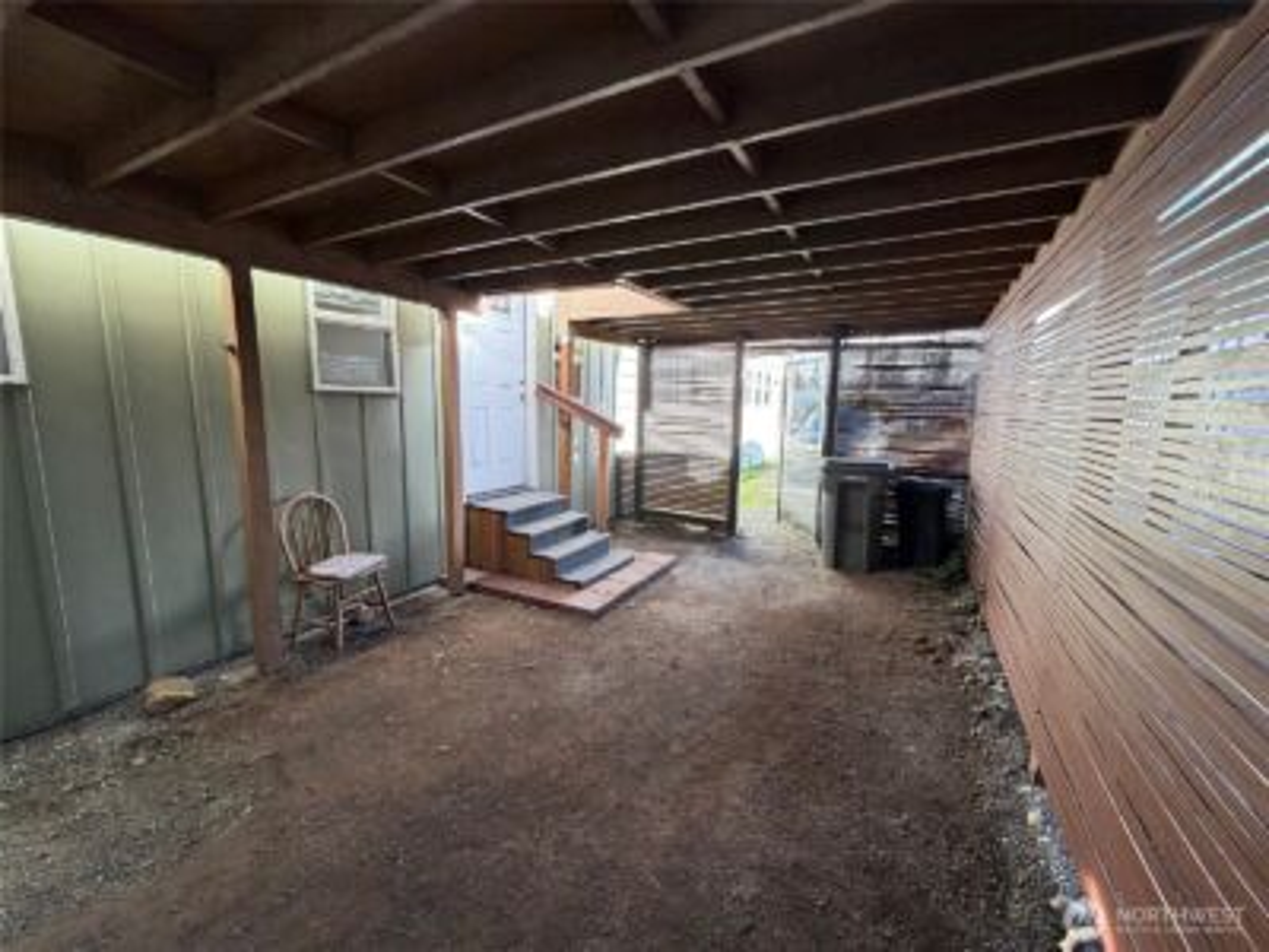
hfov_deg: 102.1
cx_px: 634
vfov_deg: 85.7
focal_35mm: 14
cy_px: 476
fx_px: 513
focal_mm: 2.22
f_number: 2.2
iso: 200
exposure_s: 1/121
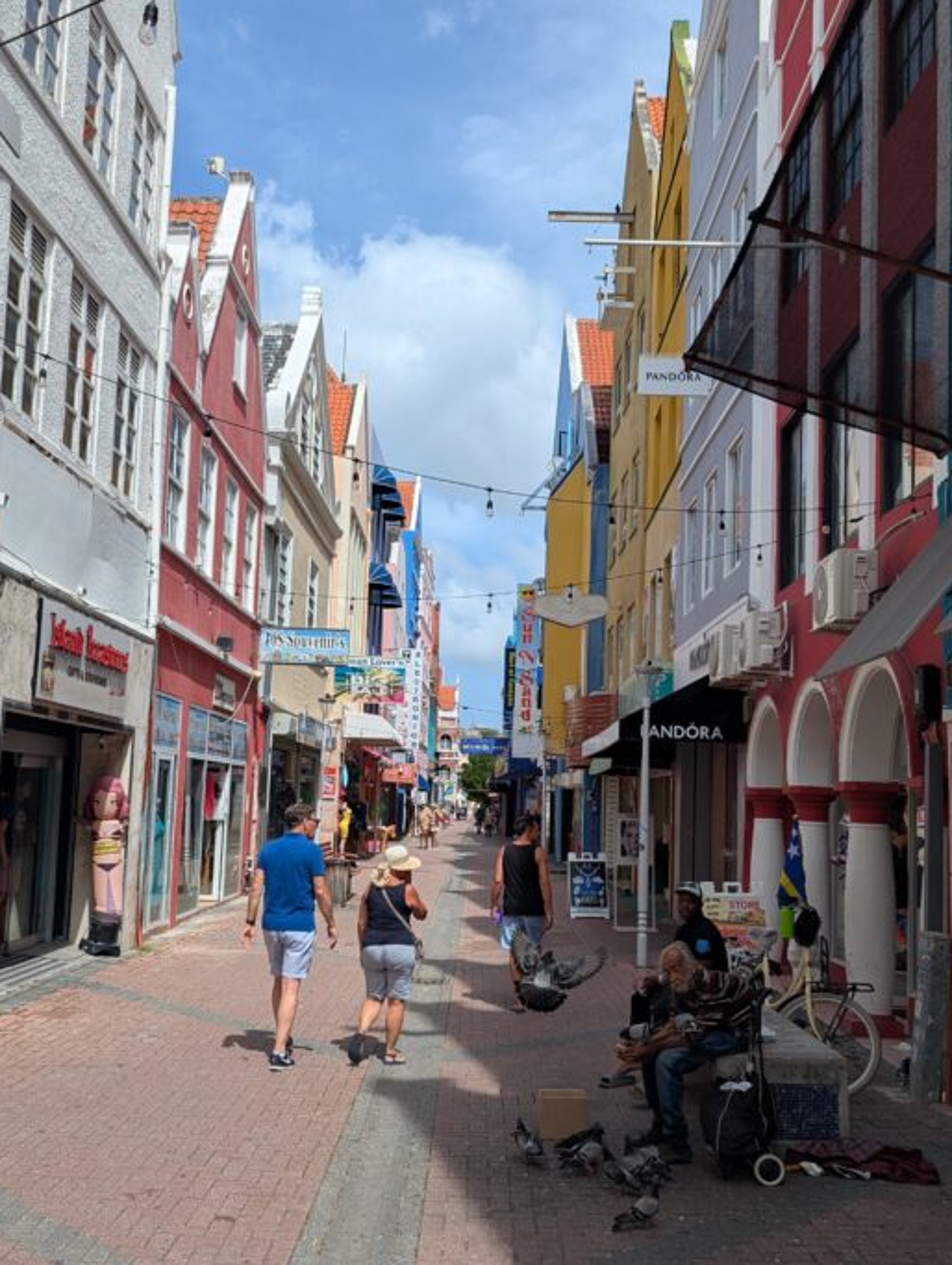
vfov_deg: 51.3
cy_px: 674
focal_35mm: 36
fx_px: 1317
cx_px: 427
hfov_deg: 39.7
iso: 45
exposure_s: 1/2096
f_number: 1.85
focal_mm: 6.81
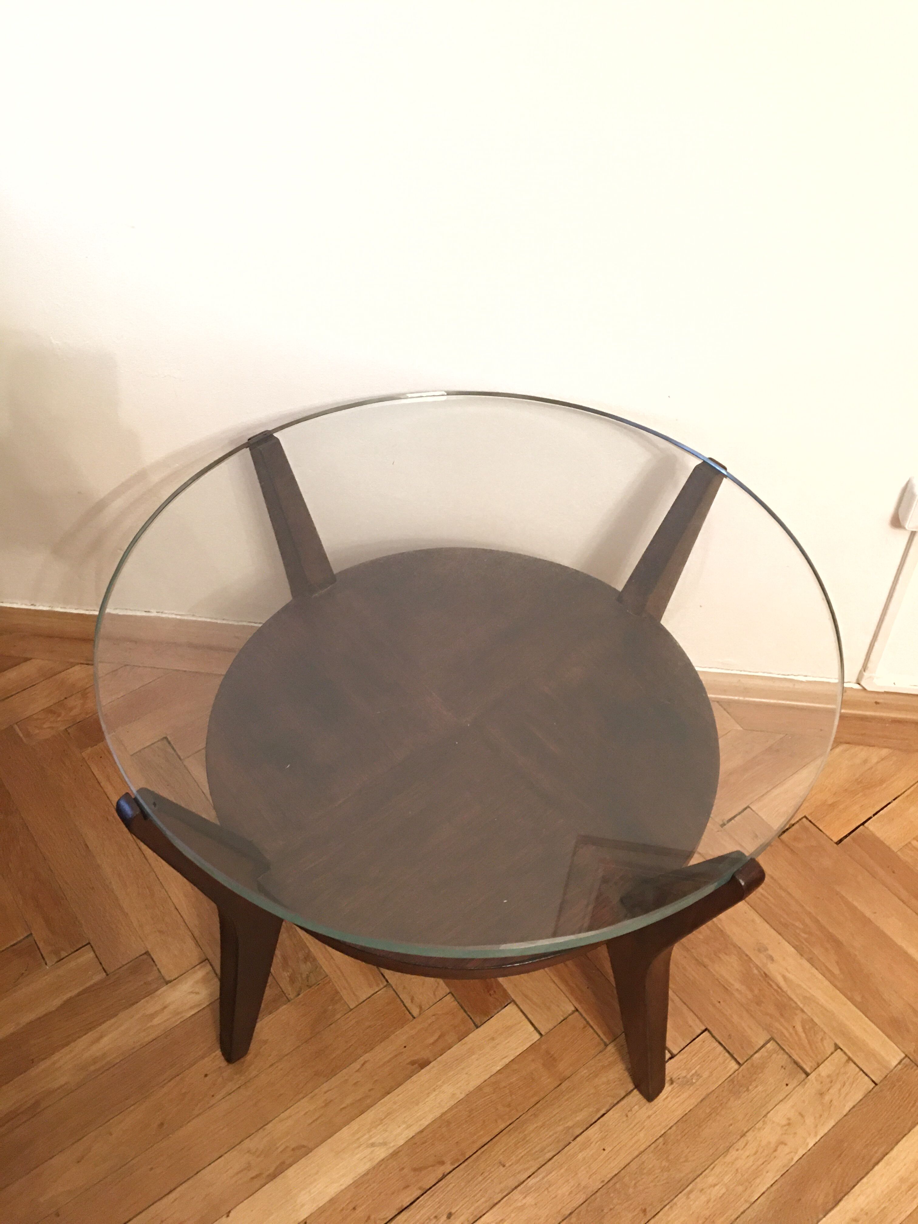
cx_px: 459
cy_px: 612
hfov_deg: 48.2
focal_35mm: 29
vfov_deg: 61.7
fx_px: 1025
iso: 100
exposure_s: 1/8
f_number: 2.2
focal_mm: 4.15
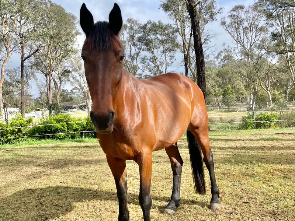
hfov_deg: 67.3
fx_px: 222
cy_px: 110
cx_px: 148
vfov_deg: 53.1
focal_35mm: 26
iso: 32
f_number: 1.6
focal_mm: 4.2
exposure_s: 1/2564
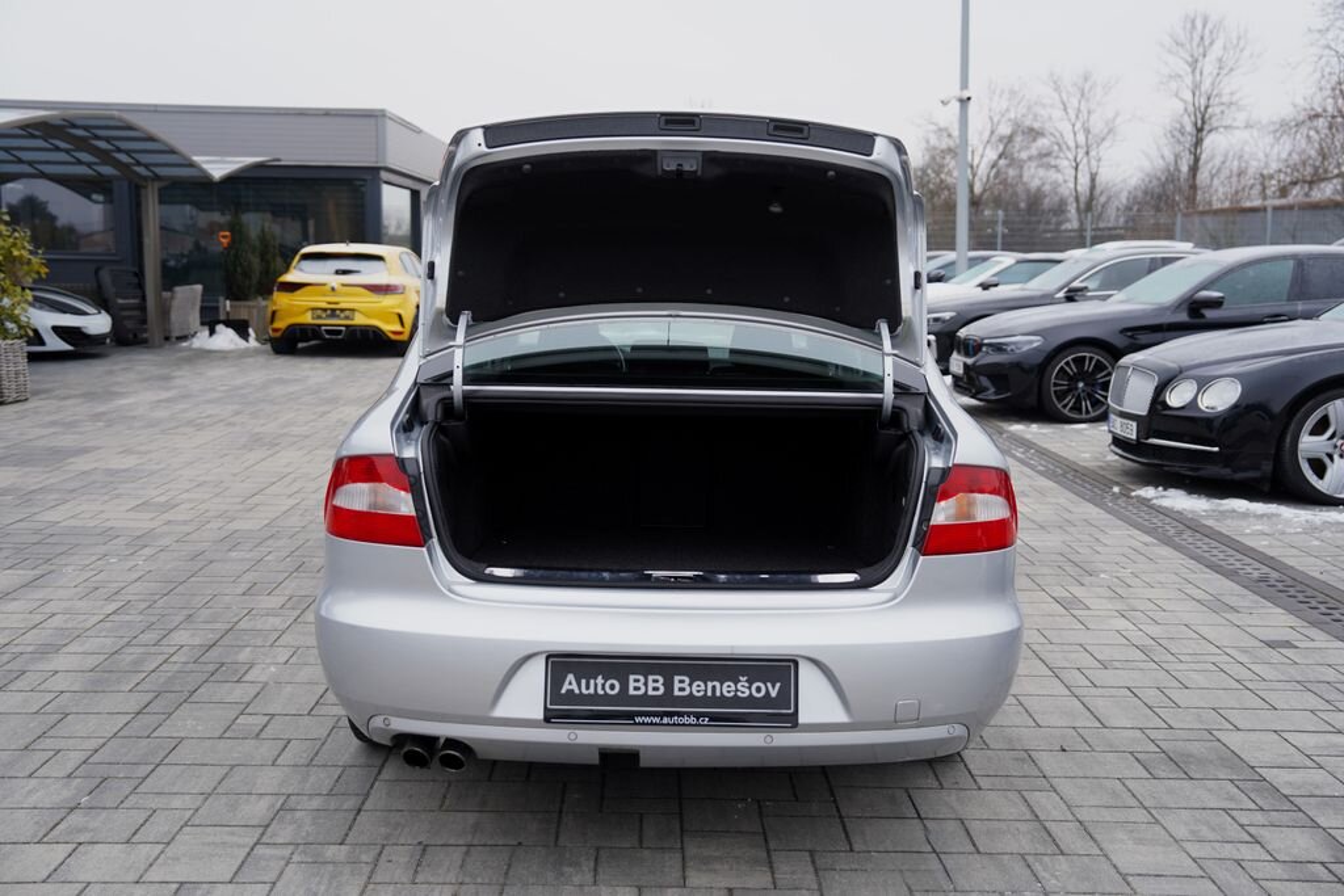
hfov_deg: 51.9
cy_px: 448
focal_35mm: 37
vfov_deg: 36.0
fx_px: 1381
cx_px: 672
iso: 100
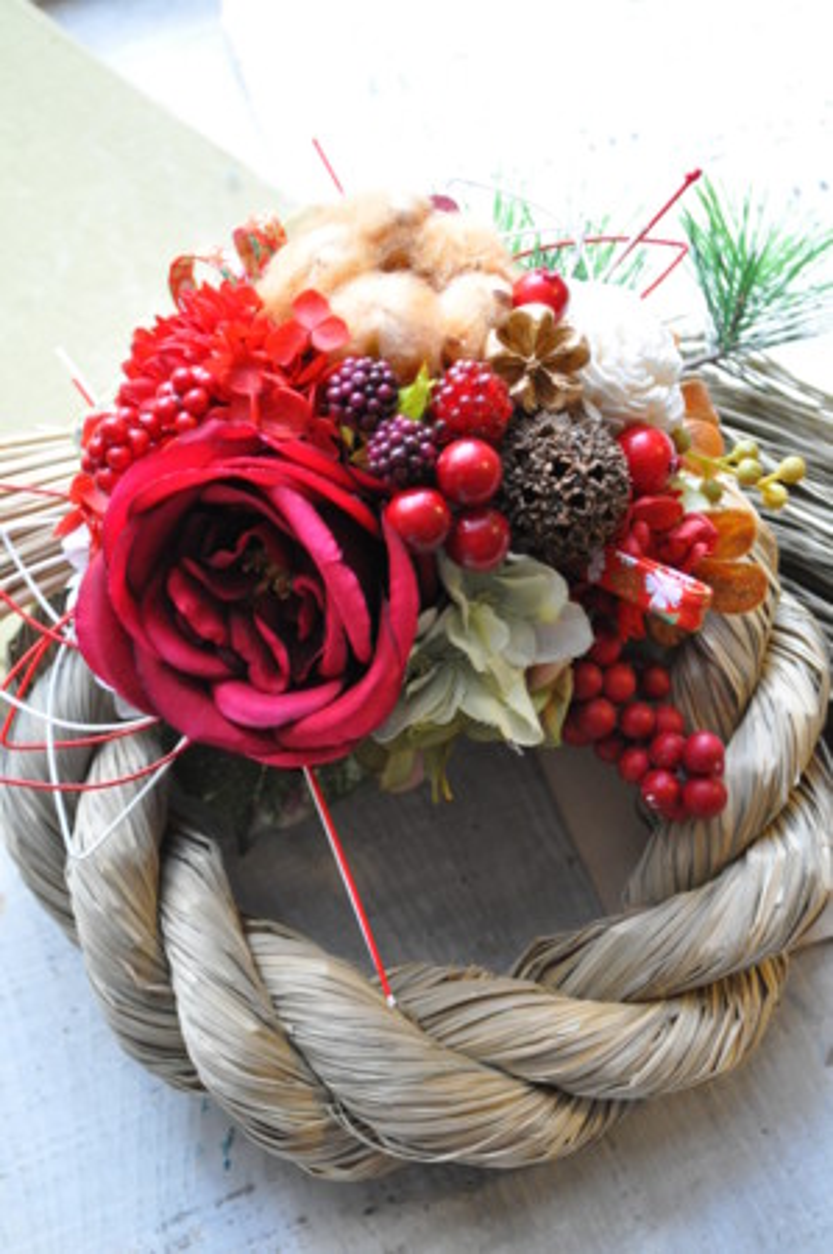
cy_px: 627
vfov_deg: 33.4
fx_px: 2087
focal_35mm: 60
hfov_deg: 22.6
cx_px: 416
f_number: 5.3
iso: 1600
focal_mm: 40
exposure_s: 1/40
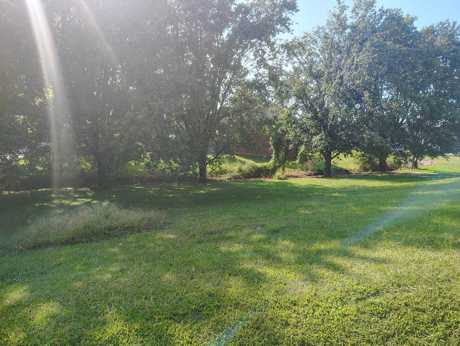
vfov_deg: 56.9
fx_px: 319
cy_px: 173
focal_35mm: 24
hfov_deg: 71.5
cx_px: 230
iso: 100
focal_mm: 5.56
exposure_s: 1/376
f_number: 1.8
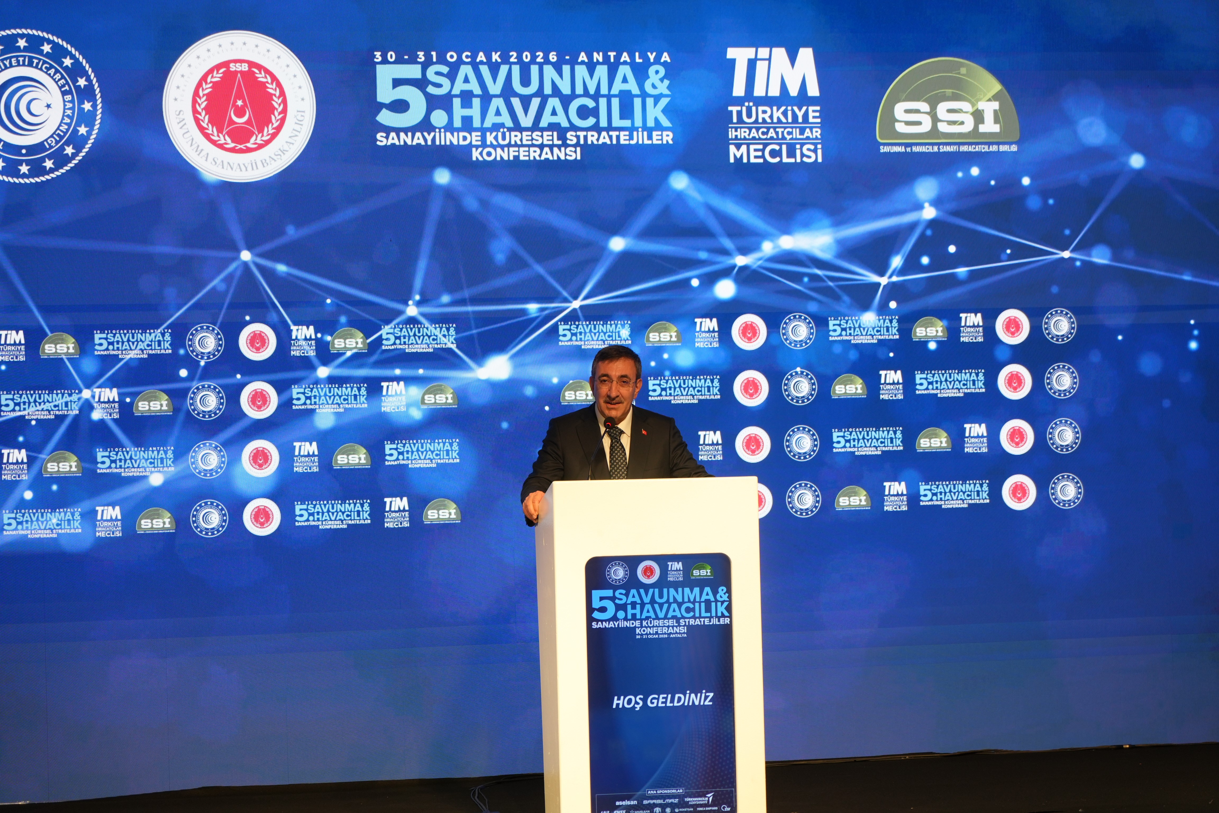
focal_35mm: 70
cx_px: 610
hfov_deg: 28.8
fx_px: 2370
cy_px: 406
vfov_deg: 19.5
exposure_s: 1/160
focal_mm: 70
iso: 640
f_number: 4
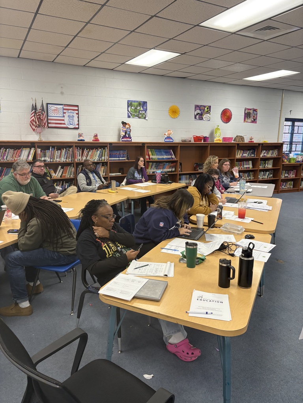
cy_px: 202
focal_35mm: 26
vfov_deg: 67.3
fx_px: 303
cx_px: 152
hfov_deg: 53.1
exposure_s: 1/60
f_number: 1.6
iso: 125
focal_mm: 5.96
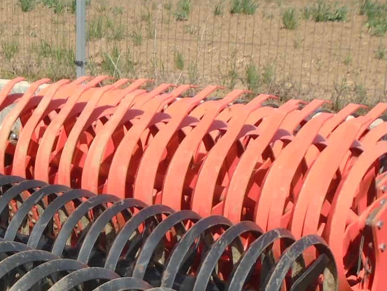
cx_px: 41
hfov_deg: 24.0
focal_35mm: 79
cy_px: 327
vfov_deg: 17.9
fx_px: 883
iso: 100
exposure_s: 1/800
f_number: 3.2
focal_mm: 4.6
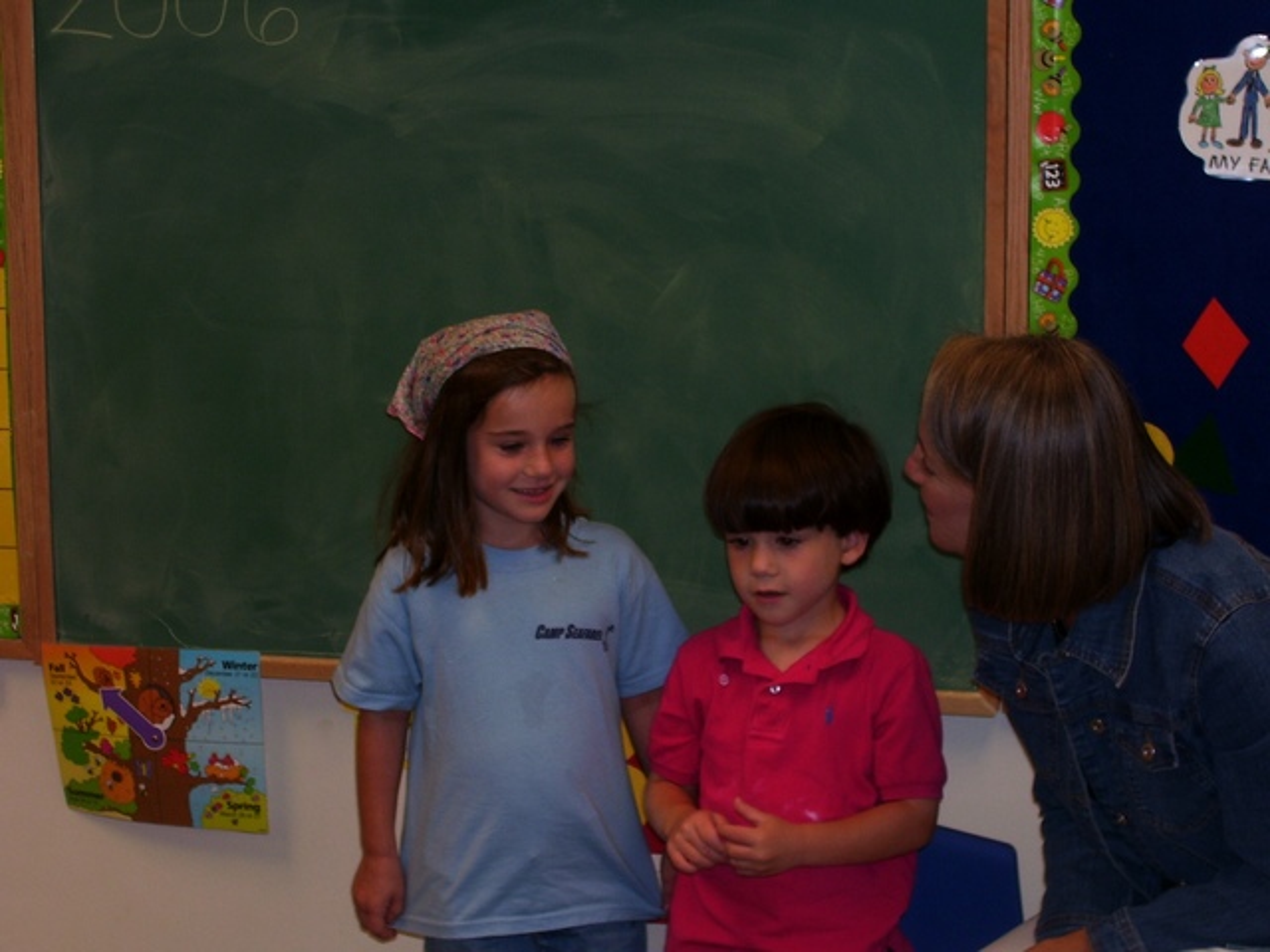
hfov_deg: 23.8
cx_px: 635
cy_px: 476
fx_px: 3008
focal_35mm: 82
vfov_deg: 18.0
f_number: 4.1
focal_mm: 13.5
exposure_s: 1/90
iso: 80
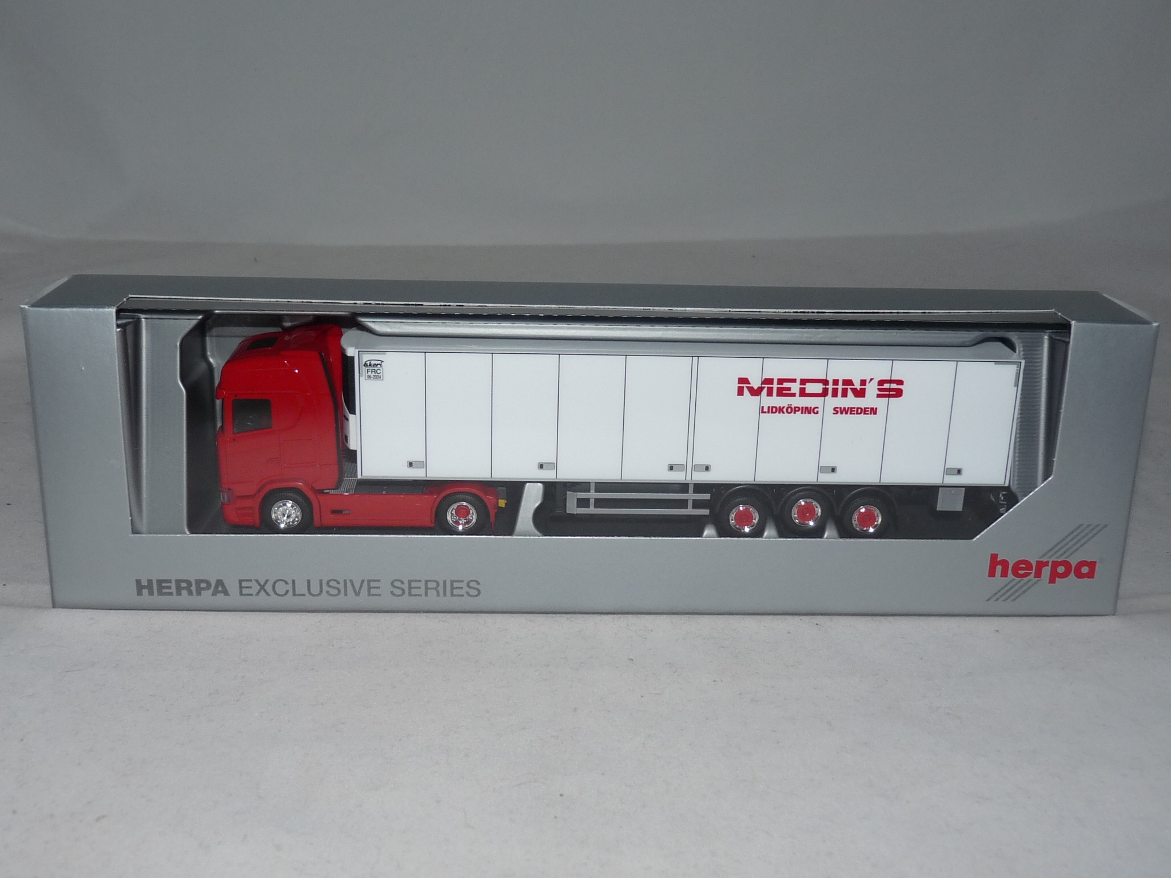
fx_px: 1319
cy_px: 439
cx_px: 586
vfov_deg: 36.8
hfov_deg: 47.9
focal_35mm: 39
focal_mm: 4.8
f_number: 2.8
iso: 100
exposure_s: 1/30
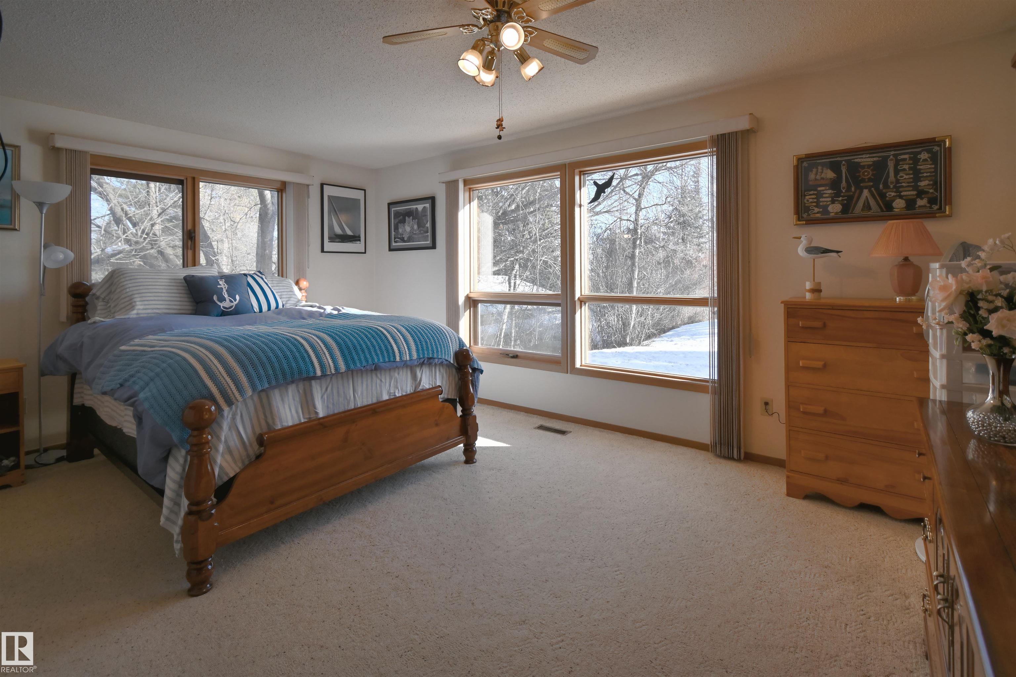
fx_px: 423
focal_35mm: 15
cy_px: 338
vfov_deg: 77.3
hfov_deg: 100.4
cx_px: 508
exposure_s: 1/800
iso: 400
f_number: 4.5
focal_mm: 10
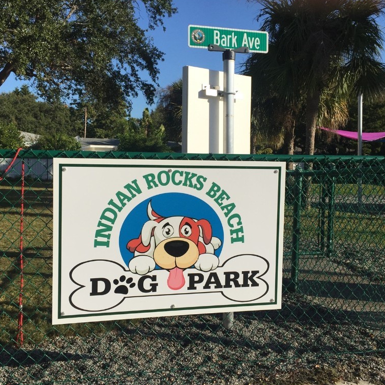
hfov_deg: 47.2
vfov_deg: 47.2
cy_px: 192
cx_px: 179
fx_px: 440
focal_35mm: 35
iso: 32
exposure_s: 1/3597
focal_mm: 4.15
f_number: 2.2
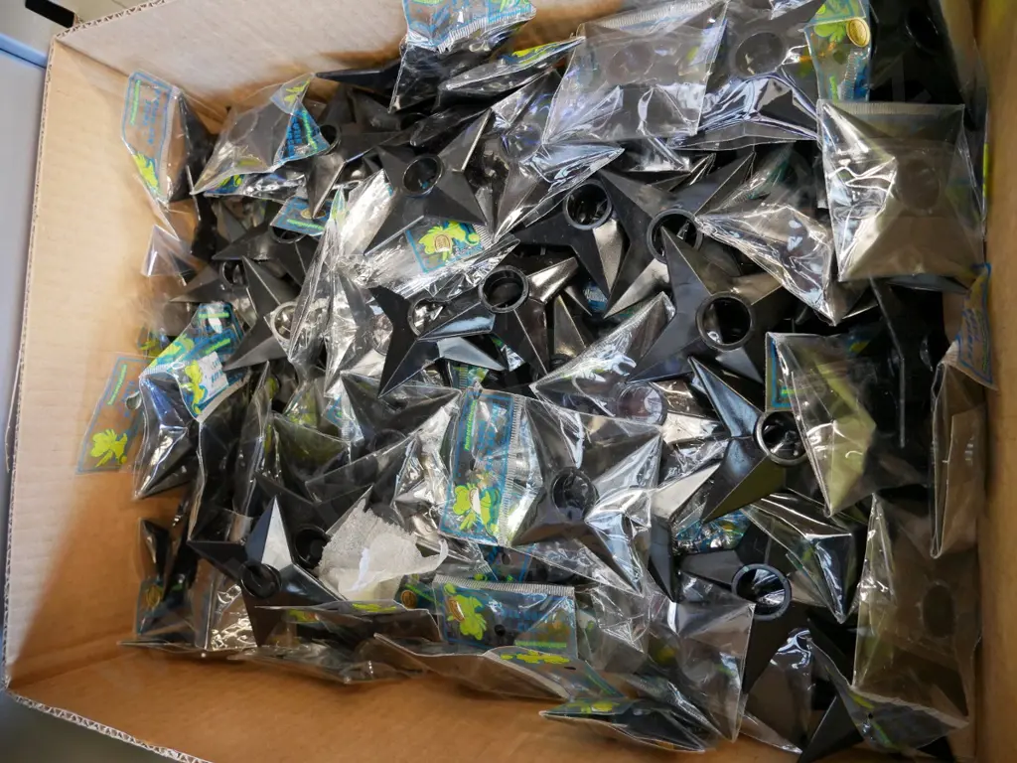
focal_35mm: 24
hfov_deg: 71.6
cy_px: 382
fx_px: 705
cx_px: 508
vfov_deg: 56.8
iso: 2000
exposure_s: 1/60
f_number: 3.5
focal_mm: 12
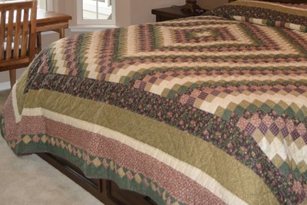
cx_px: 166
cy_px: -9
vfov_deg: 22.0
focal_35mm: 59
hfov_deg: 33.9
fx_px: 503
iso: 500
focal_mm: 18
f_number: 3.5
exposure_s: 1/60
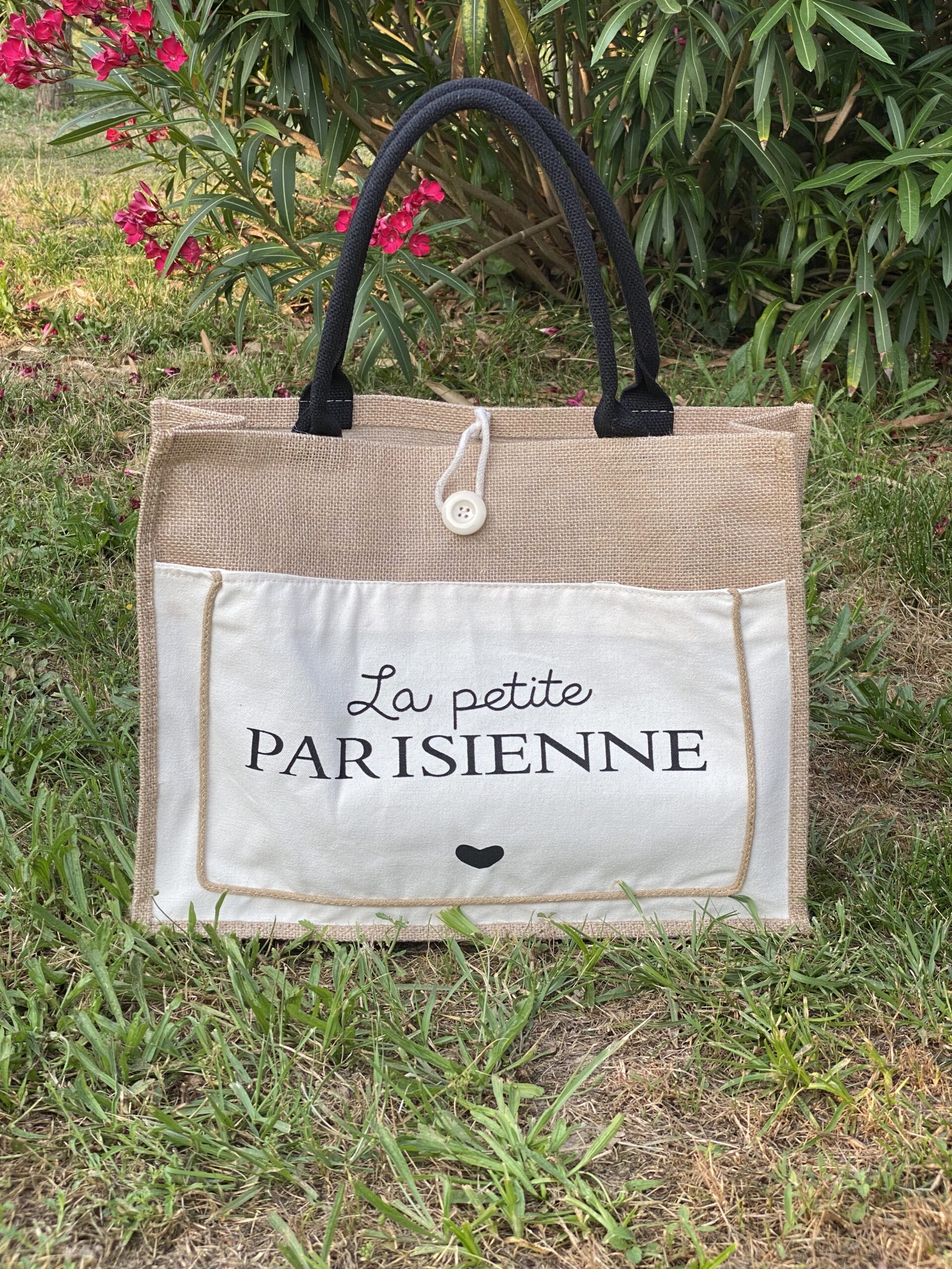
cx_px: 476
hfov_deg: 28.0
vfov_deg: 36.8
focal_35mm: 52
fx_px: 1907
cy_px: 634
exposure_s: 1/181
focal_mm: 6
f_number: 2
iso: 20
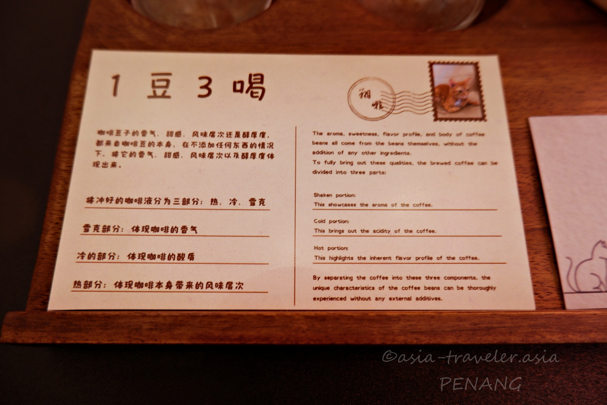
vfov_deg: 55.1
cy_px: 202
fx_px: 388
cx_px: 304
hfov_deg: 76.1
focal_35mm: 23
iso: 250
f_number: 3.5
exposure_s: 1/25
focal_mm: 15
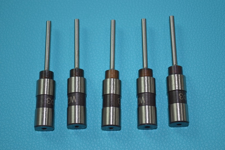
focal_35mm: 82
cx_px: 112
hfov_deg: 24.6
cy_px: 75
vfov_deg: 16.5
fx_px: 515
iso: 360
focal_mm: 55
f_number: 5.6
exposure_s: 1/15
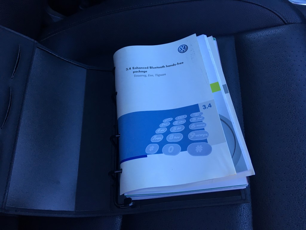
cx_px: 153
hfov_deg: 61.7
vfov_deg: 48.2
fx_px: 256
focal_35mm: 29
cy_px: 115
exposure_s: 1/30
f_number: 2.2
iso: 25
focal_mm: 4.15
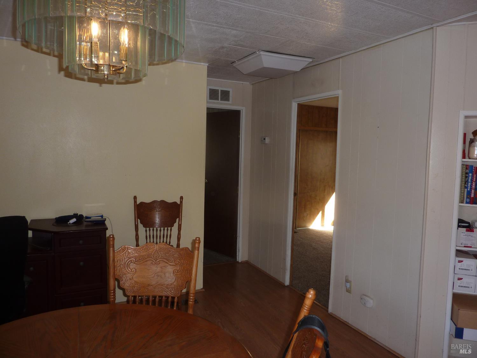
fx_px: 344
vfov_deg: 54.9
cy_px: 179
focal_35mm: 25
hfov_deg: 69.4
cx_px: 238
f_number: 3.3
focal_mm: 4.1
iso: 100
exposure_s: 1/30
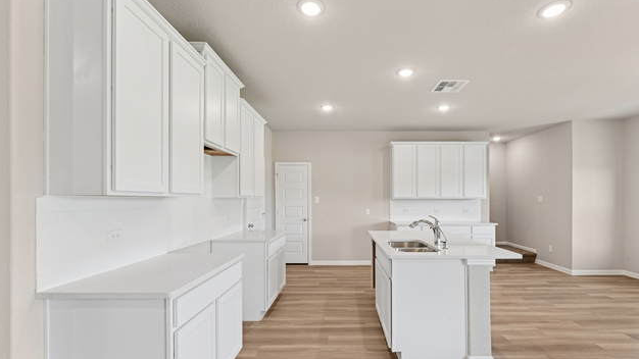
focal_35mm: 16
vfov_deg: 68.1
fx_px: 265
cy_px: 195
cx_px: 321
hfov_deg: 100.6
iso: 100
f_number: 14
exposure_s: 1/1.67
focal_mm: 14.6
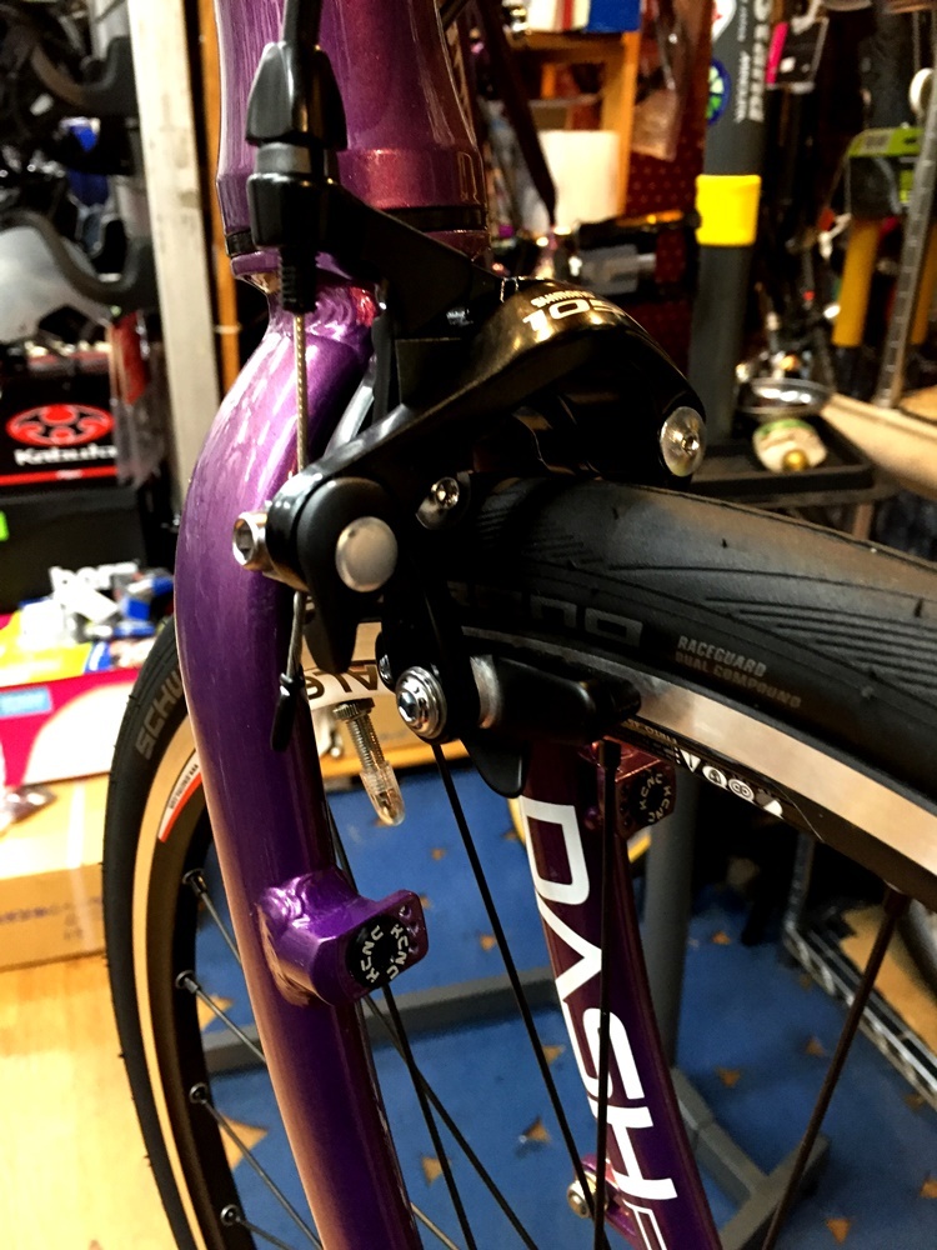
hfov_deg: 48.2
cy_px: 625
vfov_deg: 61.7
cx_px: 468
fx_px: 1047
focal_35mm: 29
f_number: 2.2
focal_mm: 4.15
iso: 250
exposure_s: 1/33
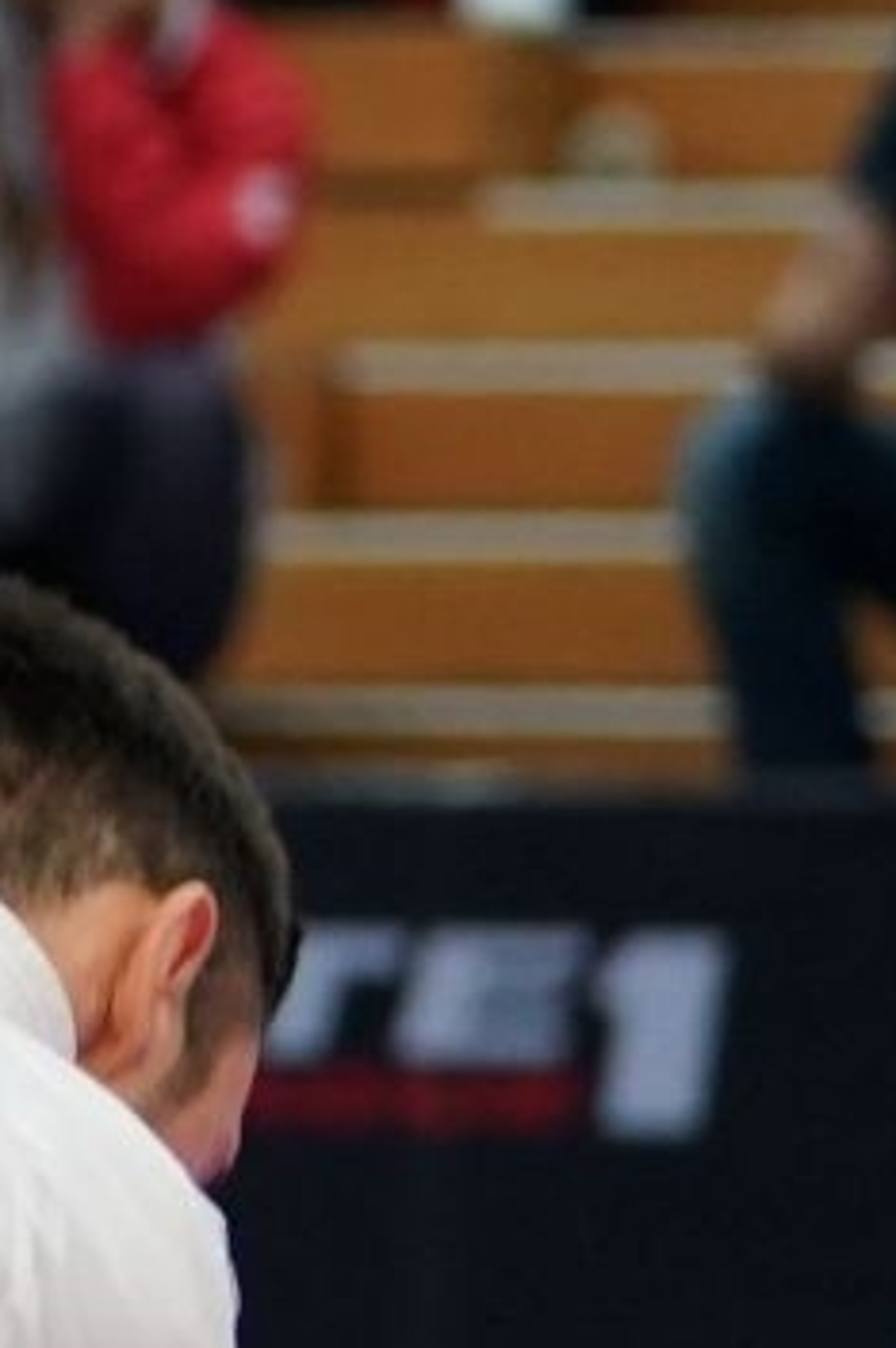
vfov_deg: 3.0
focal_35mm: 681
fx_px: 25472
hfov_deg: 2.0
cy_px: 655
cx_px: -2470
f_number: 2.8
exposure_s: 1/1000
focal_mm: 89
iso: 2000
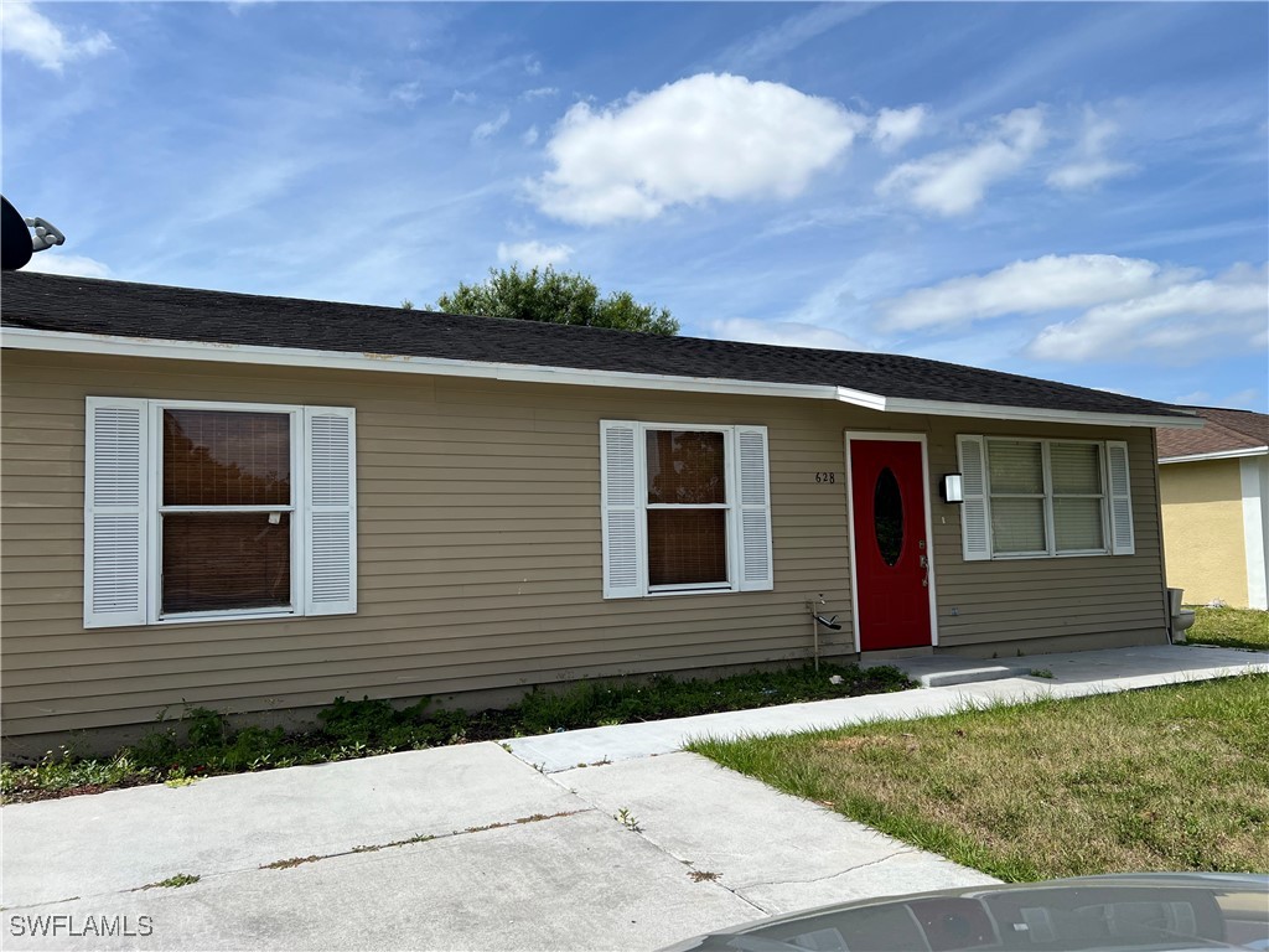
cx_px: 634
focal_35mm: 26
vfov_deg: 53.1
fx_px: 953
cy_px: 476
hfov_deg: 67.3
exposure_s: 1/5319
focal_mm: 5.7
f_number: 1.5
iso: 50
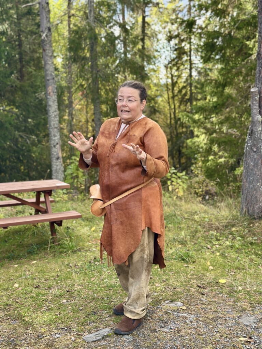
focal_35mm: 48
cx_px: 131
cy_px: 174
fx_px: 484
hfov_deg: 30.3
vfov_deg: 39.7
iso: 80
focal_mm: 6.86
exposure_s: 1/571
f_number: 1.78
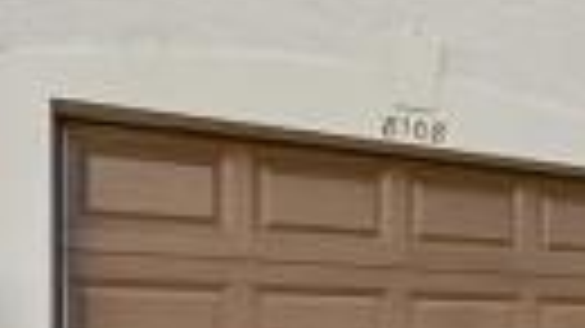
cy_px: 350
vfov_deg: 19.9
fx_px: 899
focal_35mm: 58
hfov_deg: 28.4
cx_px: 794
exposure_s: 1/2000
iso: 400
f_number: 8
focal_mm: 16
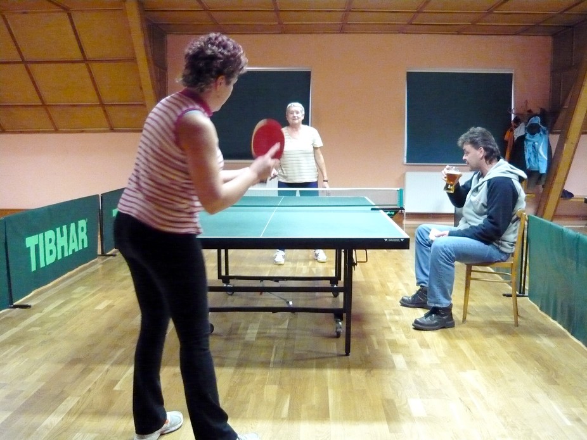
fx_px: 611
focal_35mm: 36
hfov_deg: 51.3
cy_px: 220
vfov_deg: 39.7
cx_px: 294
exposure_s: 1/30
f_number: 2.9
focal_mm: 6
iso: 800
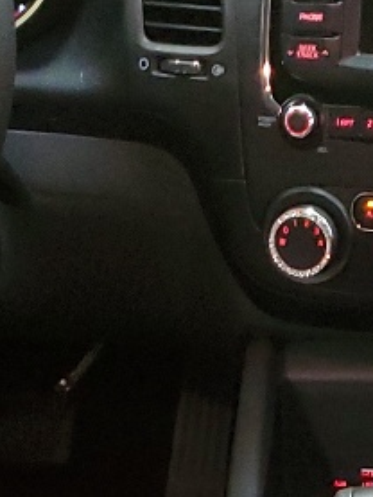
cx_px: 343
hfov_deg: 9.8
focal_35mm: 150
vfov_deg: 12.5
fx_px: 2153
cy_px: 730
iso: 301
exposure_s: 1/17
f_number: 1.5
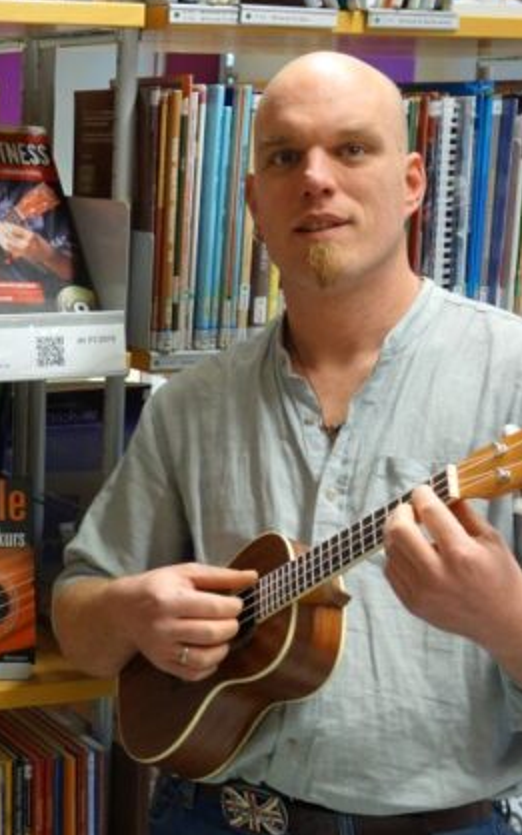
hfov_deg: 16.3
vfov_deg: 26.8
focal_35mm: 77
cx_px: -102
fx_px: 1751
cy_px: 477
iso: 400
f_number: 3.2
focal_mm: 15.64
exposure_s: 1/50
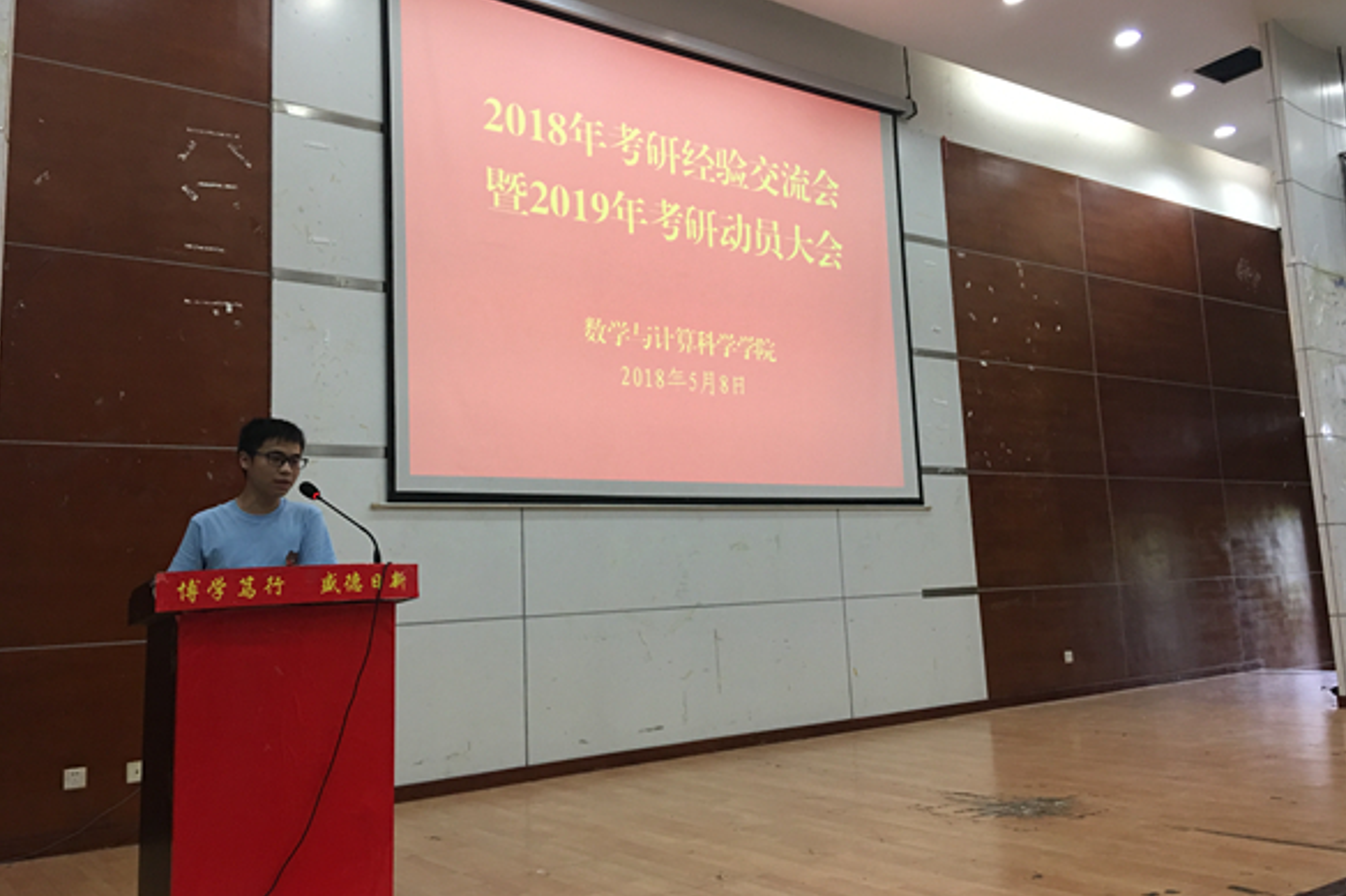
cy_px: 412
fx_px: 1159
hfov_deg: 60.3
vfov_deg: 42.3
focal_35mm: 31
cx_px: 687
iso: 80
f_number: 2.2
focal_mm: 4.15
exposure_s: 1/17
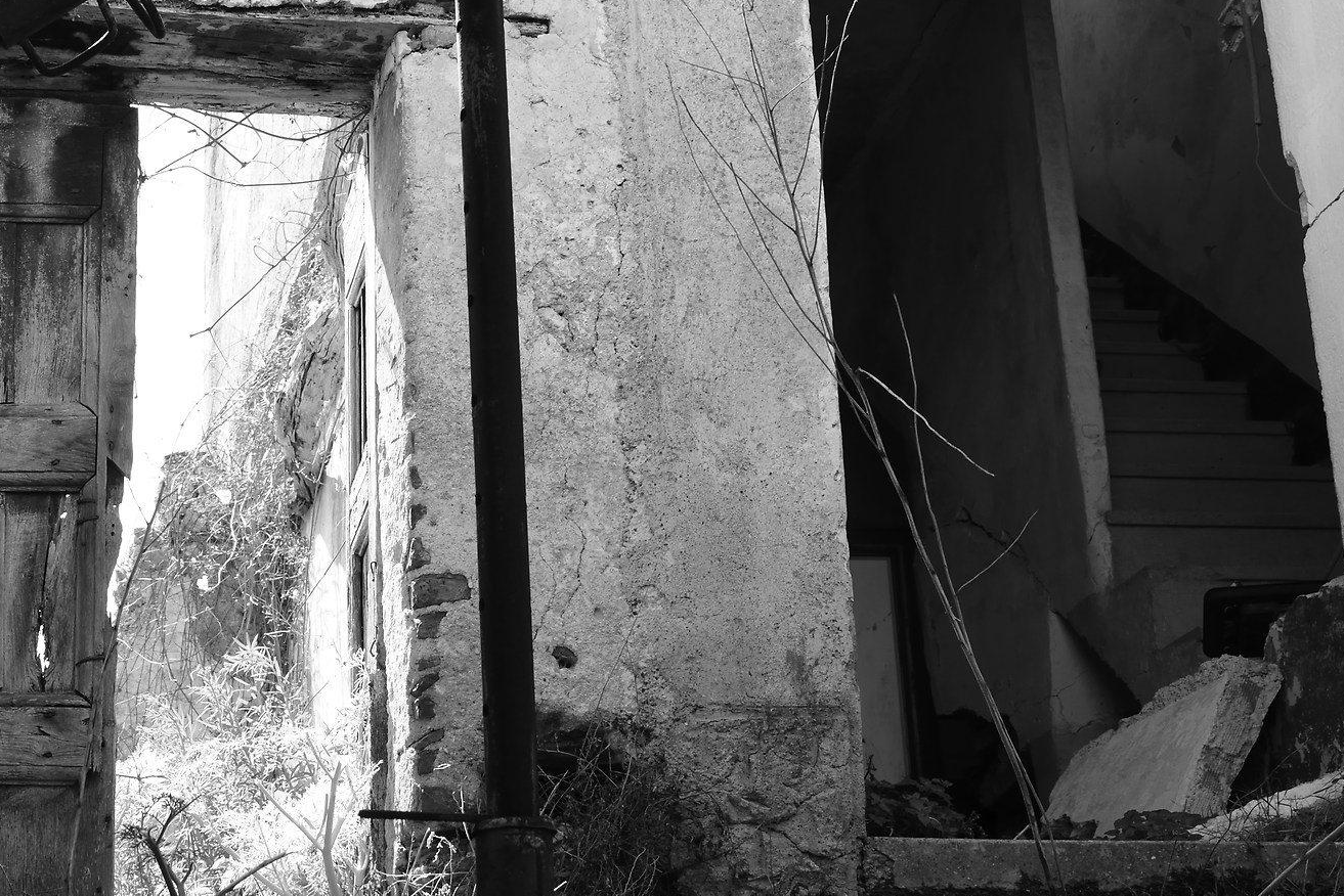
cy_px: 462
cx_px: 269
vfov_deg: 21.3
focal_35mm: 64
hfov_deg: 30.6
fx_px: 2390
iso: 400
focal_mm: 35
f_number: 11
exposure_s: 1/100
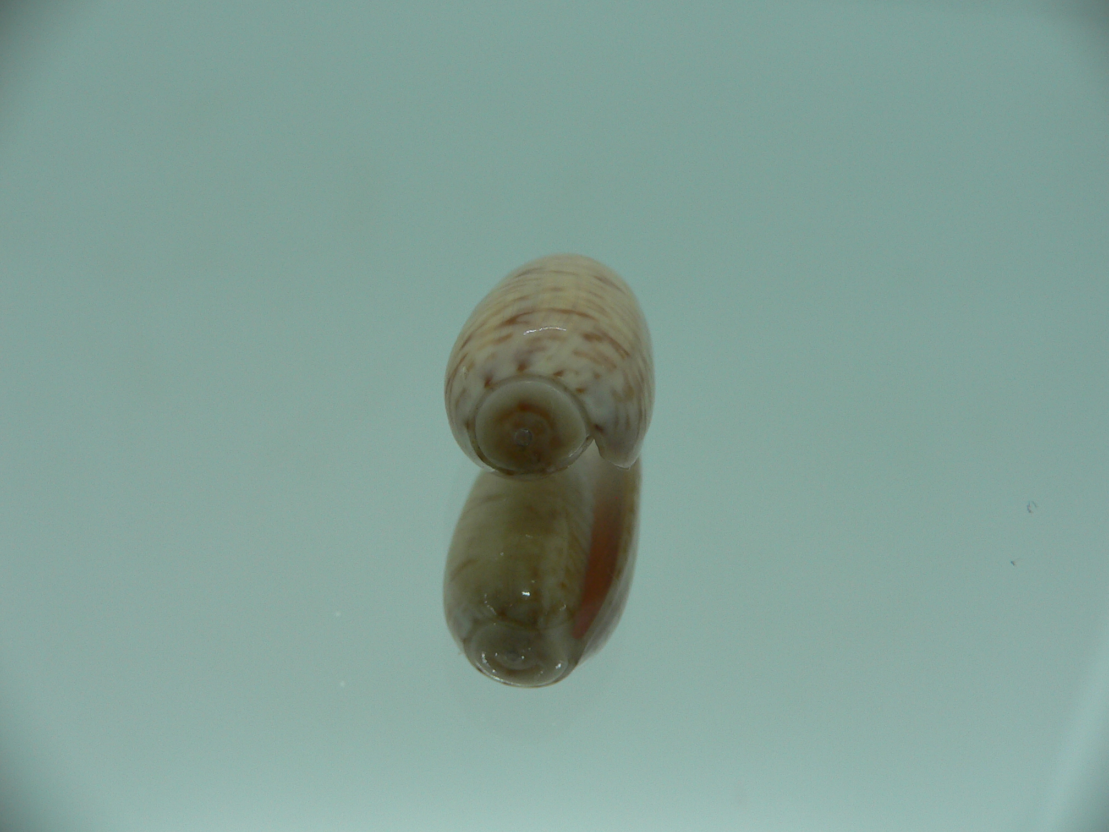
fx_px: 1121
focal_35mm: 35
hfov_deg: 52.6
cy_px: 416
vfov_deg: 40.7
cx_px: 554
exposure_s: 1/80
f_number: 2.8
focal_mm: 4.6
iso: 80
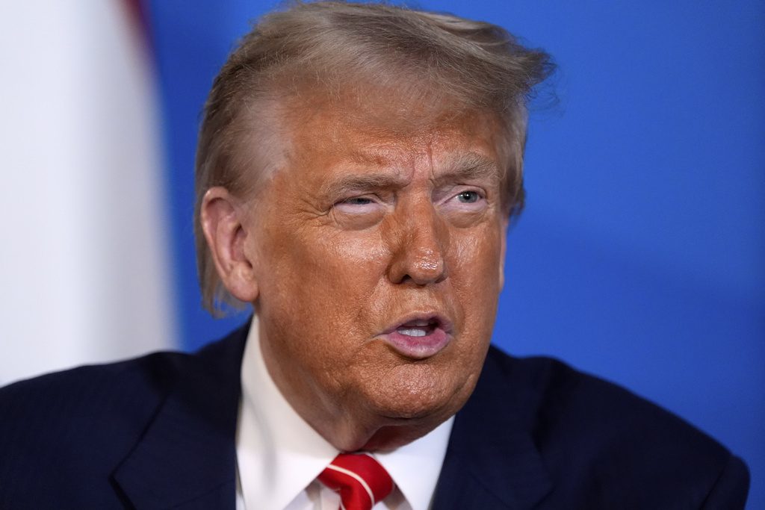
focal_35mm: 280
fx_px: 5950
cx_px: 382
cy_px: 255
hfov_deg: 7.4
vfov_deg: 4.9
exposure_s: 1/250
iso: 4000
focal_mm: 280
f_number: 4
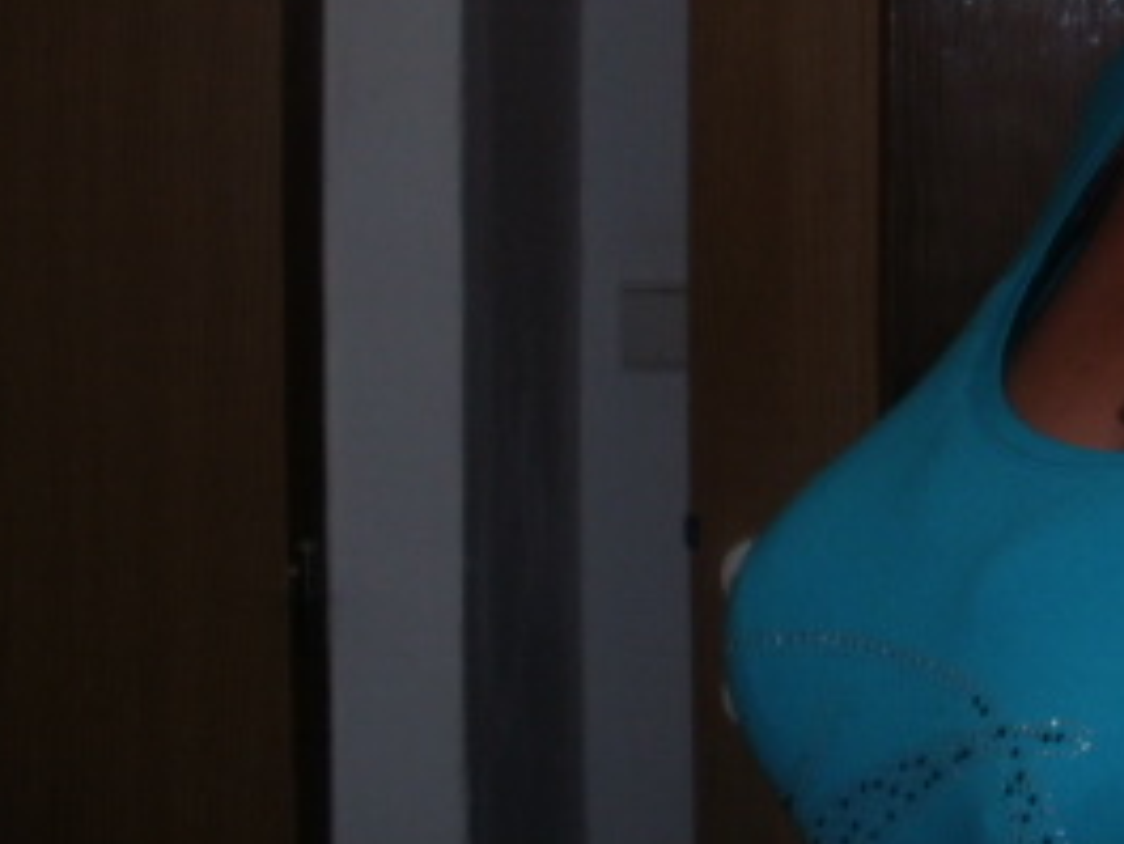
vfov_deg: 16.5
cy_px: -55
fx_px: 2826
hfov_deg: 21.1
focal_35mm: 87
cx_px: 1302
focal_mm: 6.3
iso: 100
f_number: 3.5
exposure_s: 1/30
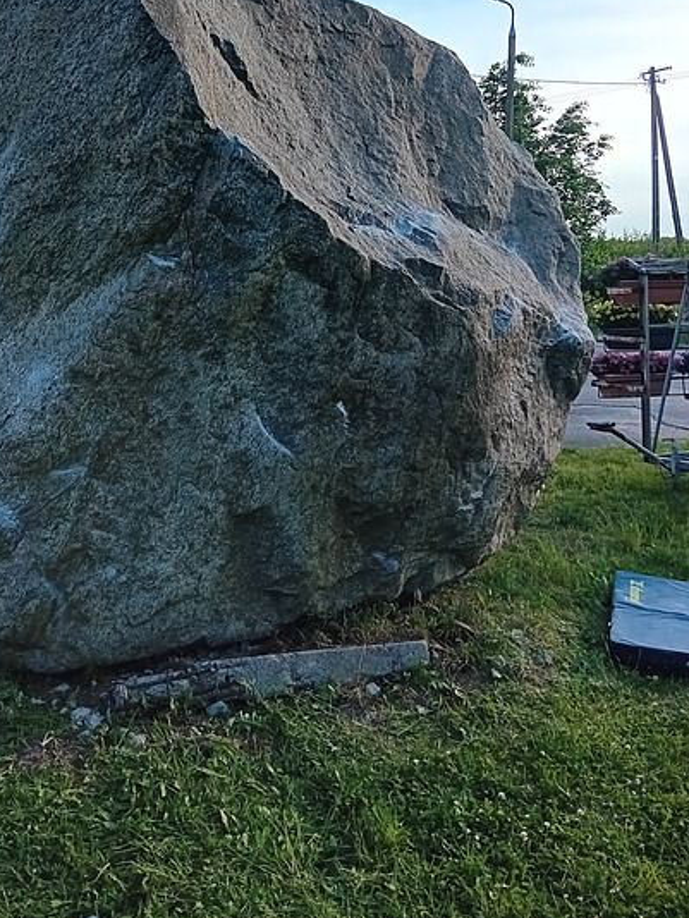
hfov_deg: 38.3
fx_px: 981
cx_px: 230
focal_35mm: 37
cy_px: 277
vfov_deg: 48.9
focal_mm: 3.98
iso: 100
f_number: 1.8
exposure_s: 1/333
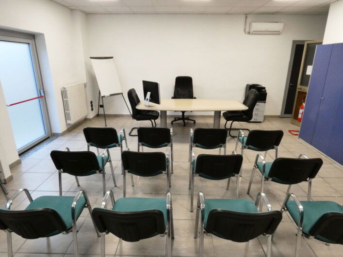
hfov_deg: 81.8
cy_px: 128
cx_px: 172
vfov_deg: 66.0
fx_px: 198
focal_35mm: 20
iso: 400
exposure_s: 1/20
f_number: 7.1
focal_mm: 3.6
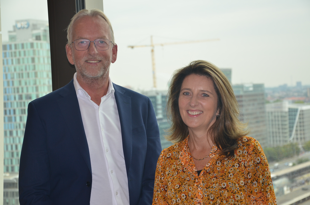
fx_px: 748
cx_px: 155
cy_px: 102
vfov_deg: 15.6
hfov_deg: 23.4
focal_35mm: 87
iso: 400
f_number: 5
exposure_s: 1/125
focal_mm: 58
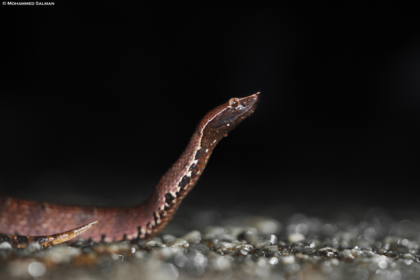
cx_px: 210
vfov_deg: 10.2
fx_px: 1575
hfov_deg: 15.2
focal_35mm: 135
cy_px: 140
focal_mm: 90
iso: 500
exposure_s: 1/60
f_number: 2.8
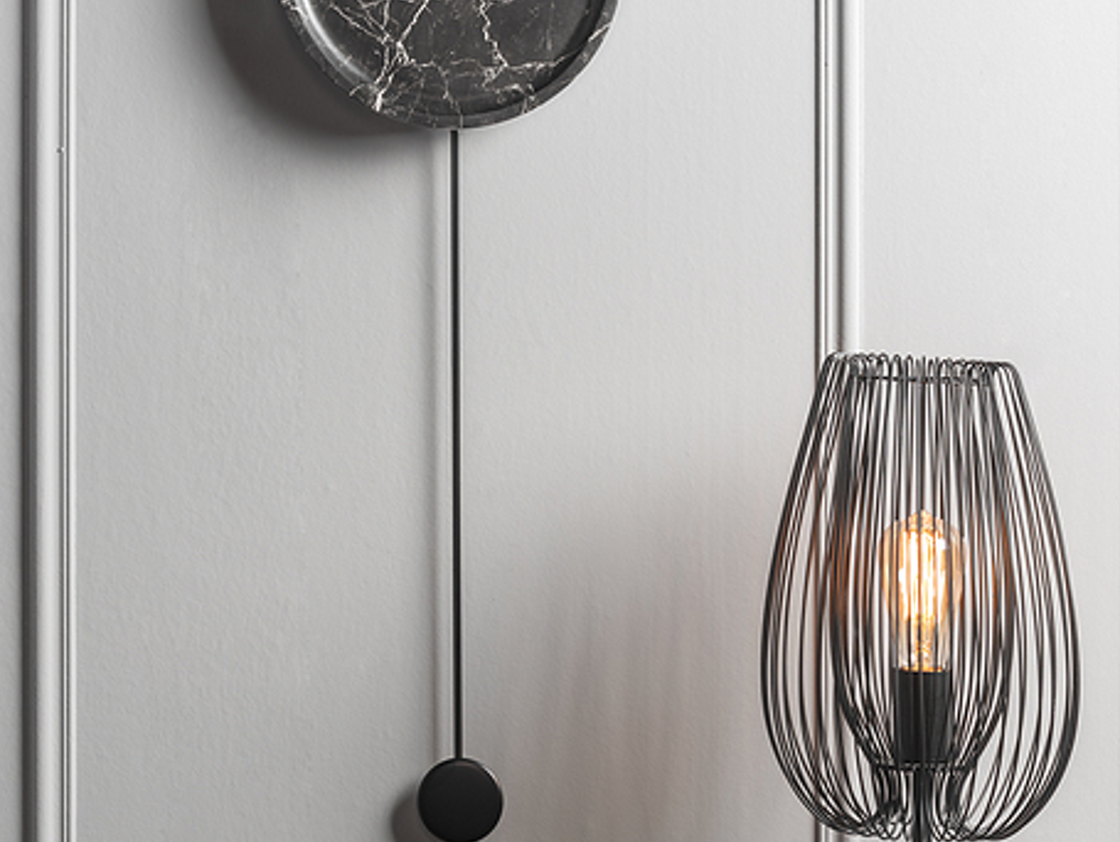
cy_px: 686
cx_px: 526
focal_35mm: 174
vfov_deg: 8.5
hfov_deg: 11.4
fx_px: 5634
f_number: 9
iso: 50
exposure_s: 1/8
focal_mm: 95
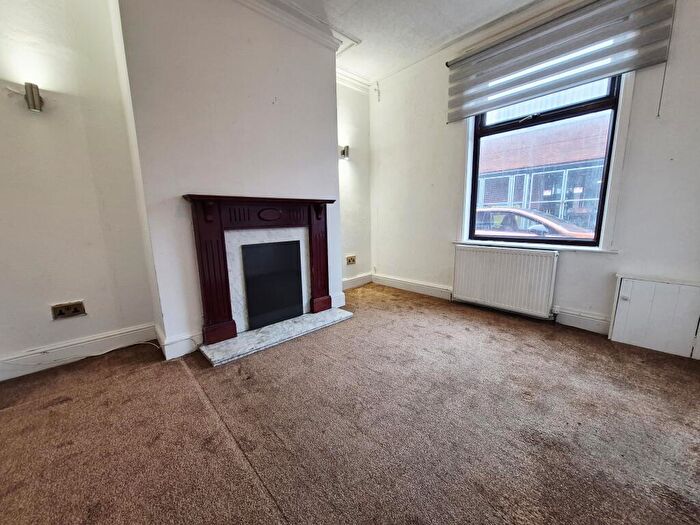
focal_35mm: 13
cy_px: 262
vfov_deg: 89.9
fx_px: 263
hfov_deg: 106.2
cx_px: 350
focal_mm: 1.74
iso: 200
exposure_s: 1/50
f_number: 2.2
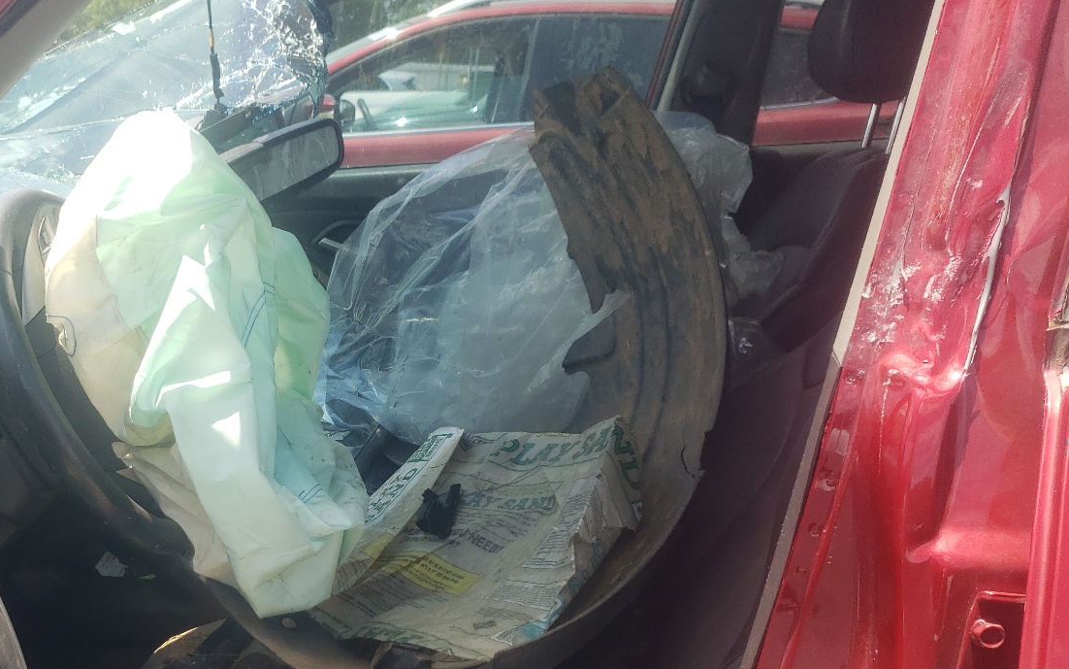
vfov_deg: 31.3
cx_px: 337
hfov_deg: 48.3
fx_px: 1165
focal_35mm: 40
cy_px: 518
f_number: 1.5
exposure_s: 1/833
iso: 50
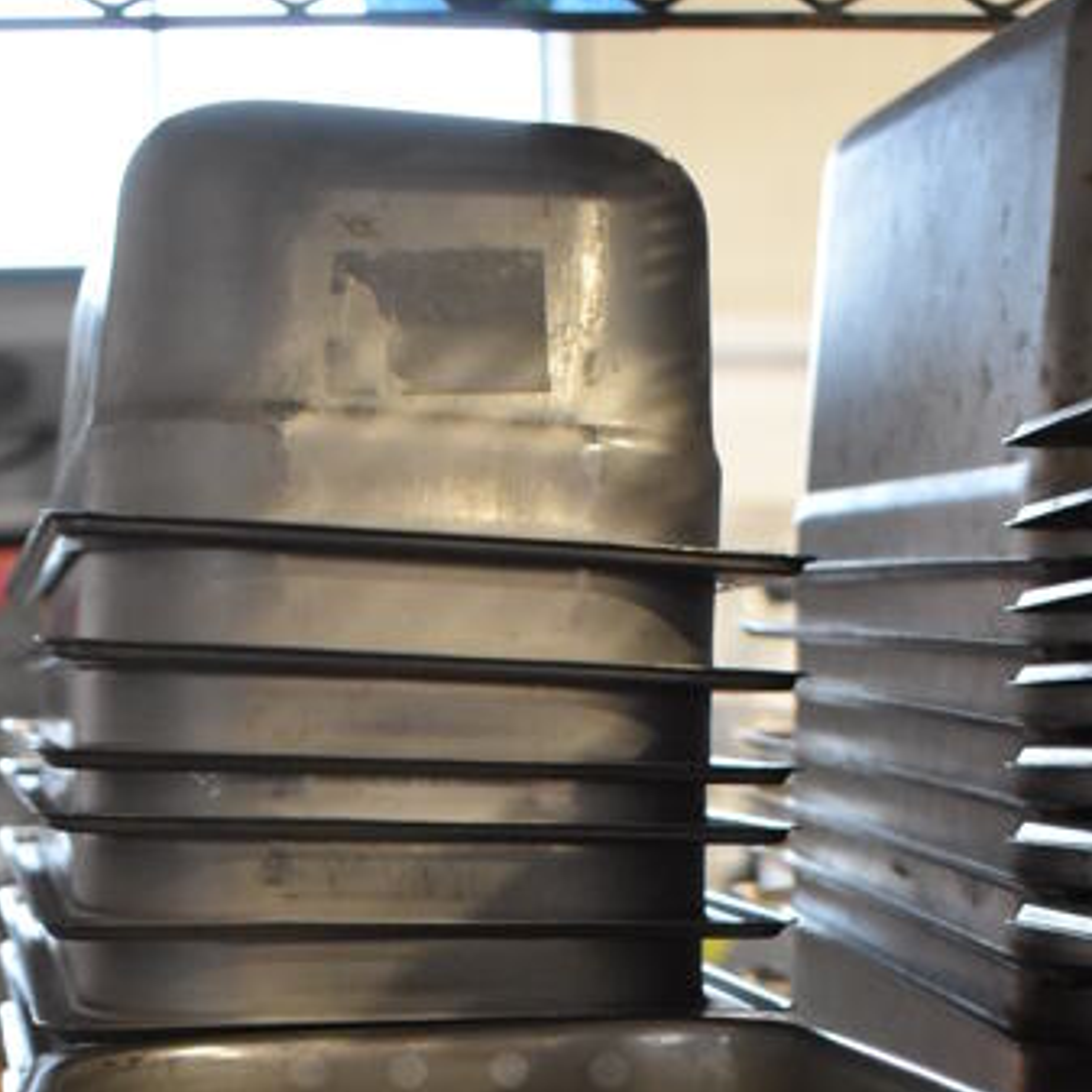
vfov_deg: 21.6
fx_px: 2712
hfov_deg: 22.8
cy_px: 1204
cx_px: 509
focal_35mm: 76
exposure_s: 1/125
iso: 2200
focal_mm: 22
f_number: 3.8
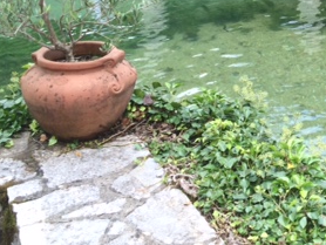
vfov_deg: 20.3
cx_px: 351
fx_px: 650
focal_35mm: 69
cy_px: -29
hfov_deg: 26.2
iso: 32
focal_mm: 4.12
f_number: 2.2
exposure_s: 1/331
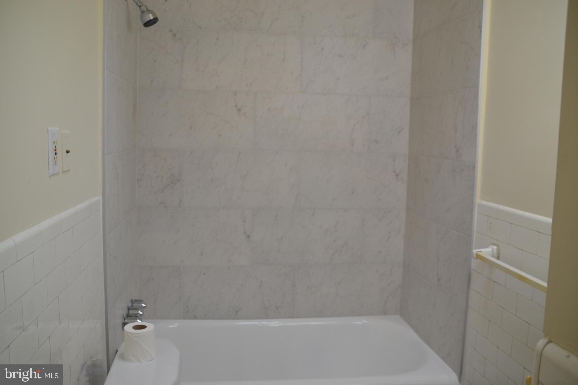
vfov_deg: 43.6
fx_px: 482
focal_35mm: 30
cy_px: 192
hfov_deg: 61.9
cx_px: 289
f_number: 3.8
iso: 400
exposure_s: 1/60
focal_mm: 20
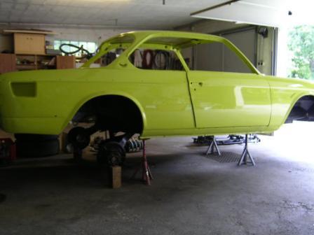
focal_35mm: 36
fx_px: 327
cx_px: 157
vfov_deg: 39.7
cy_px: 118
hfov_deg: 51.4
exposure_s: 1/32.7
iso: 100
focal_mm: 5.6
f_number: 2.8
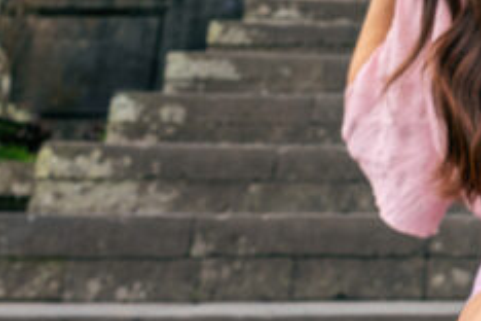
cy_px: -106
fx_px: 935
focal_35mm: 70
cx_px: 567
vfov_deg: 18.1
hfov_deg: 26.0
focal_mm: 16
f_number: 5
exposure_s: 1/400
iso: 125
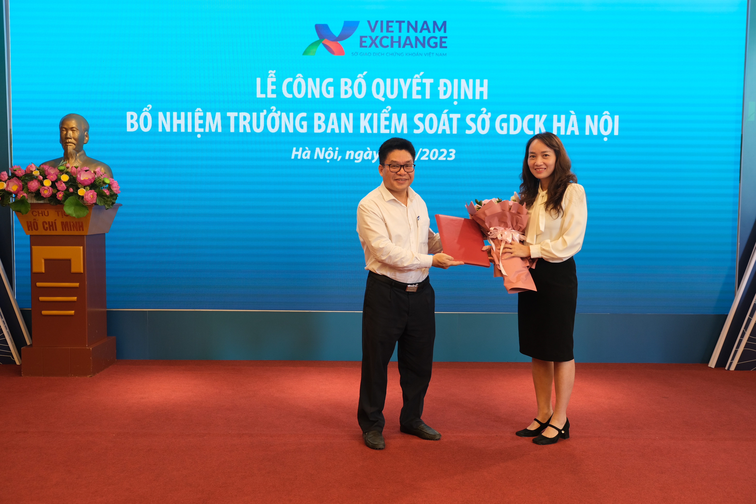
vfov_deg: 37.9
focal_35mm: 35
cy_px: 252
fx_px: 735
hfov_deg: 54.4
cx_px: 378
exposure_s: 1/60
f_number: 3.2
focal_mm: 23.3
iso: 500
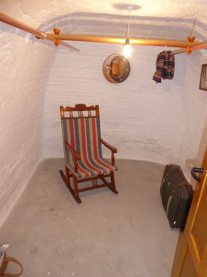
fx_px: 199
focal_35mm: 25
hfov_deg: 54.9
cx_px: 104
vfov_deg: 69.4
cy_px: 138
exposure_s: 1/60
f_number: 3.3
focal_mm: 4.3
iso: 800
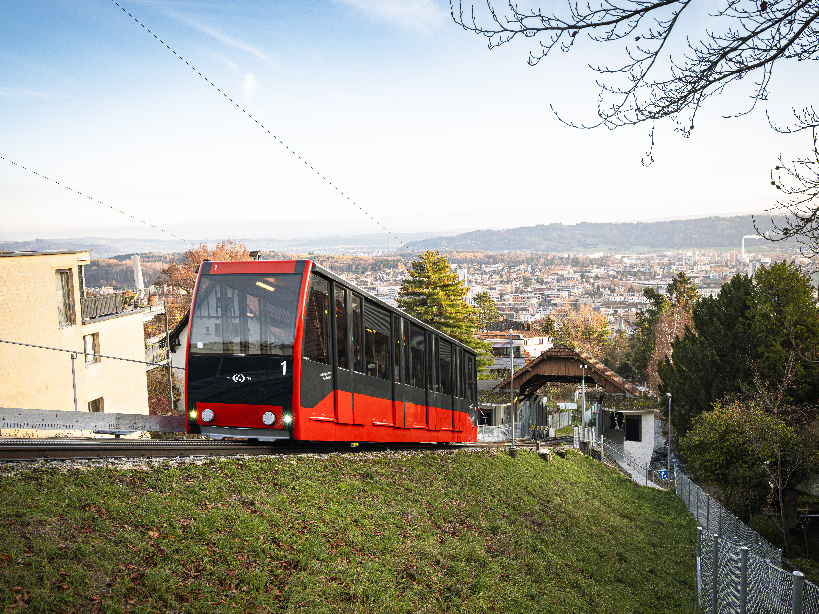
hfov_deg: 60.0
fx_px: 710
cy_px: 307
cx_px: 410
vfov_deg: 46.8
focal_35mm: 30
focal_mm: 37.6
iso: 1250
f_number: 10
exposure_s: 1/200
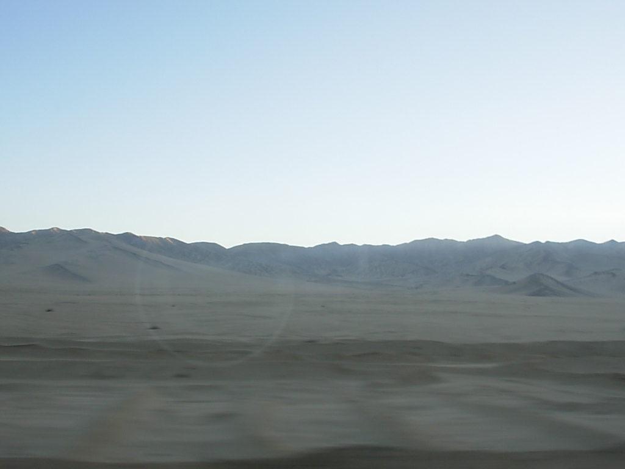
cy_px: 234
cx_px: 312
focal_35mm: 38
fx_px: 686
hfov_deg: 49.0
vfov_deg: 37.7
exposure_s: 1/47.9
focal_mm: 6.3
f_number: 4.9
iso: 50
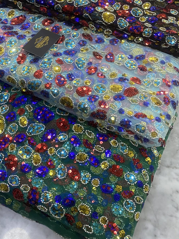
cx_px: 72
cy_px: 63
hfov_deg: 31.4
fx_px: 317
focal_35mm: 46
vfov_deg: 40.2
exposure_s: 1/50
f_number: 1.8
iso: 80
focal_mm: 4.25
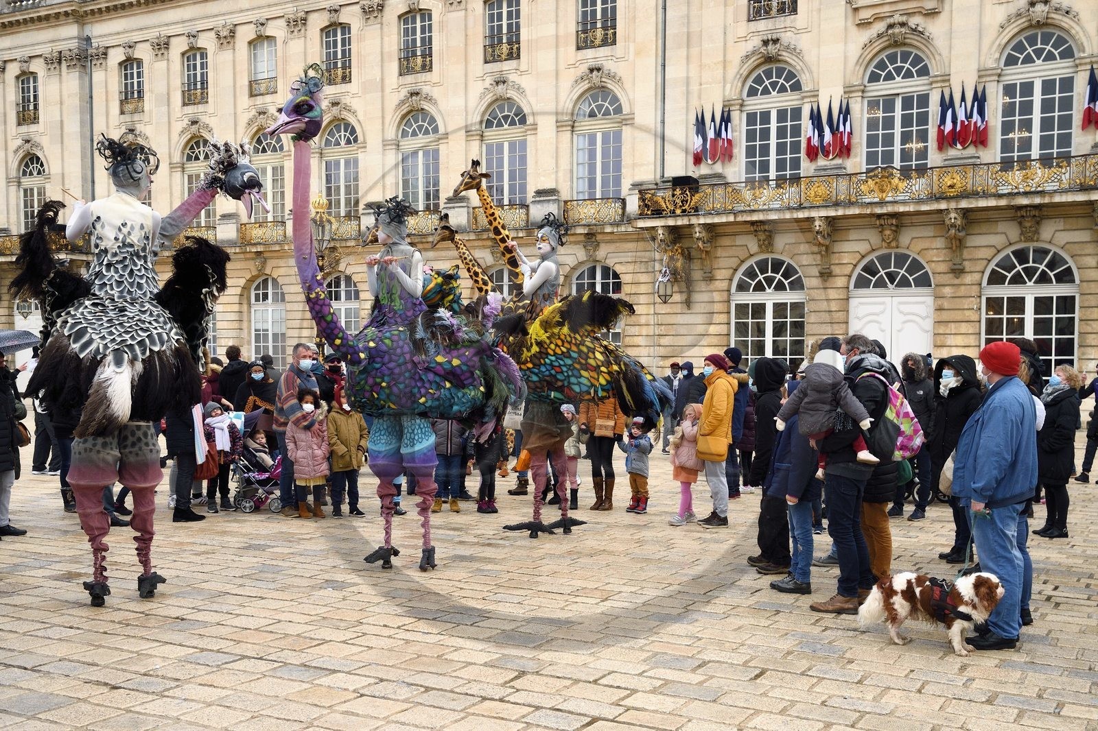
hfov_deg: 55.8
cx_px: 549
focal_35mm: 34
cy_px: 366
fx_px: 1037
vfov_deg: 38.9
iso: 800
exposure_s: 1/800
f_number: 7.1
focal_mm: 34
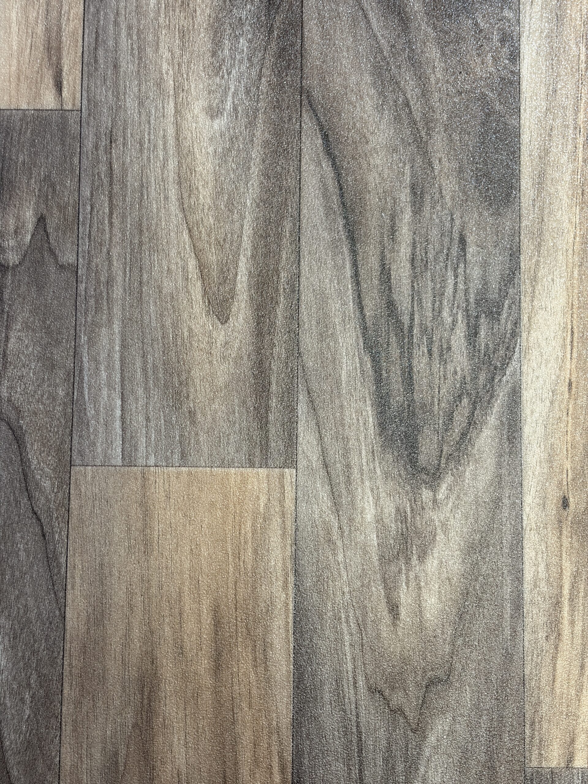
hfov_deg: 28.0
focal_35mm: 52
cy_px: 392
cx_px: 294
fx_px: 1178
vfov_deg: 36.8
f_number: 1.6
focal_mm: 5.96
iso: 50
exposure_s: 1/50
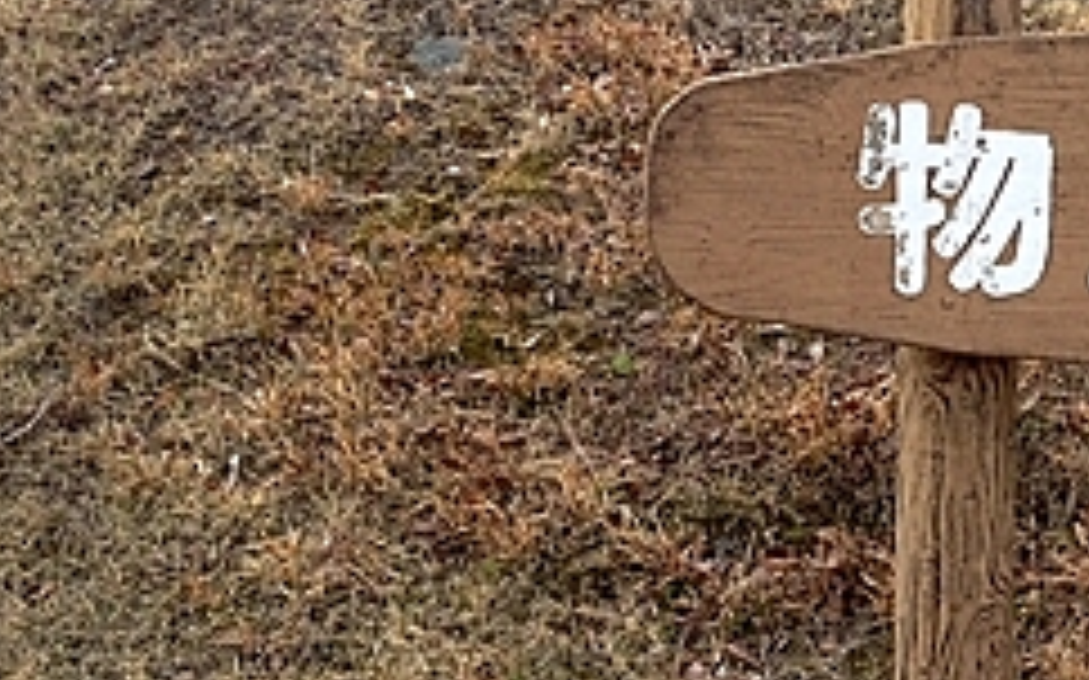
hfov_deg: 19.7
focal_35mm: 98
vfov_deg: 13.3
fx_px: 2907
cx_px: 1386
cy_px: 293
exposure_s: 1/516
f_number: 2.4
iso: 64
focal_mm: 4.28
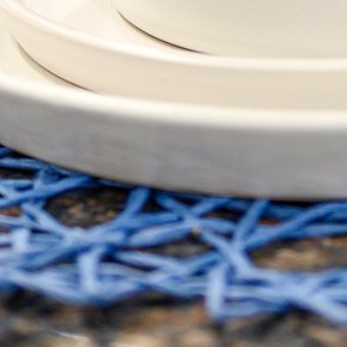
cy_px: -146
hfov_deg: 5.8
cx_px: 335
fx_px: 3414
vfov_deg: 5.8
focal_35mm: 301
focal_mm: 50
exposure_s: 1/160
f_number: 1.8
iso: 200
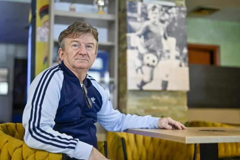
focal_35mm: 50
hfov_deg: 39.6
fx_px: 333
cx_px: 120
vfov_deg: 27.0
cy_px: 80
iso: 1600
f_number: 2
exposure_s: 1/400
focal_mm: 50
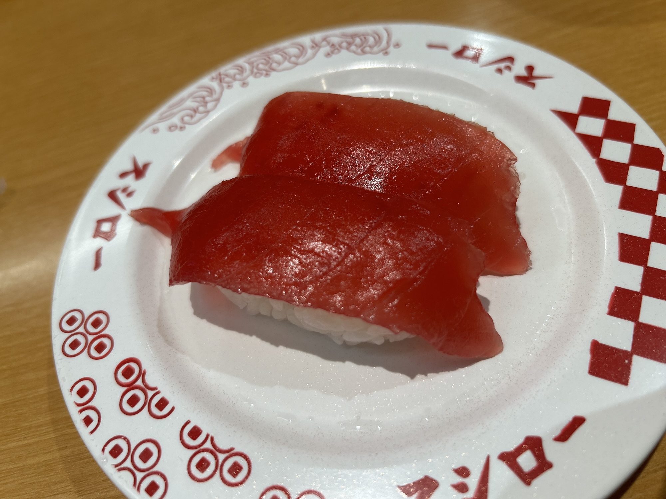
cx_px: 333
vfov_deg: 53.1
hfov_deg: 67.3
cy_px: 250
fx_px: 500
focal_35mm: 26
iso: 32
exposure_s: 1/121
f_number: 1.5
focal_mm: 5.7
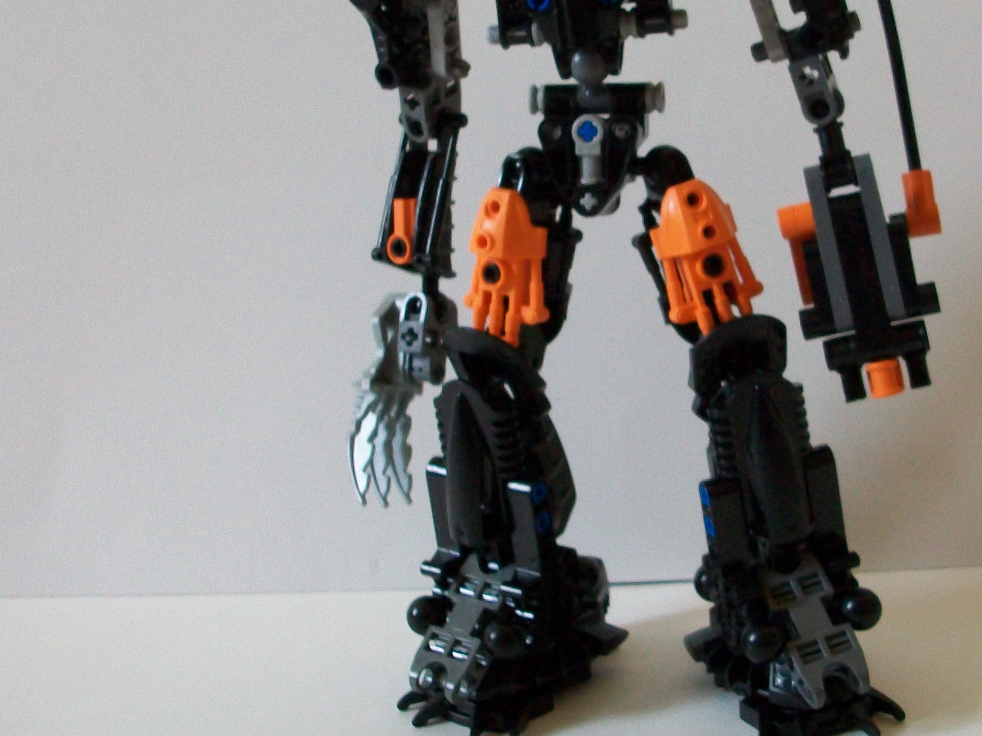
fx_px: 1503
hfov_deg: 35.9
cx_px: 622
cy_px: 259
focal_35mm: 53
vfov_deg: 27.4
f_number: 2.8
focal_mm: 5.7
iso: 160
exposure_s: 1/30
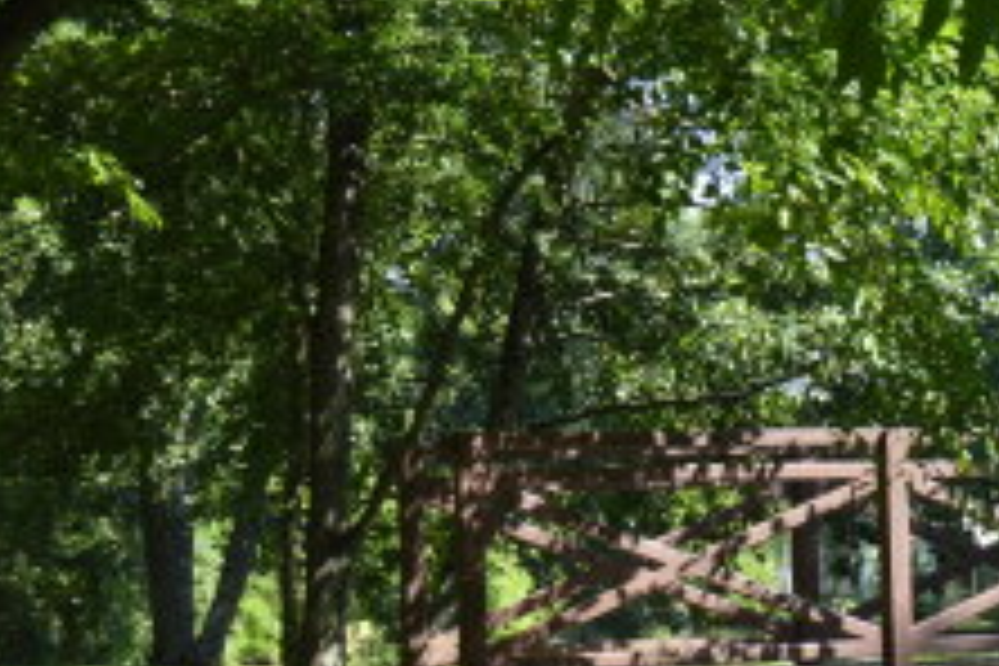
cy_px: 592
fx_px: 2812
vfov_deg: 13.4
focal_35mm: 101
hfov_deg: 18.9
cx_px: 1228
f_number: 9
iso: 400
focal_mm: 25
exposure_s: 1/160
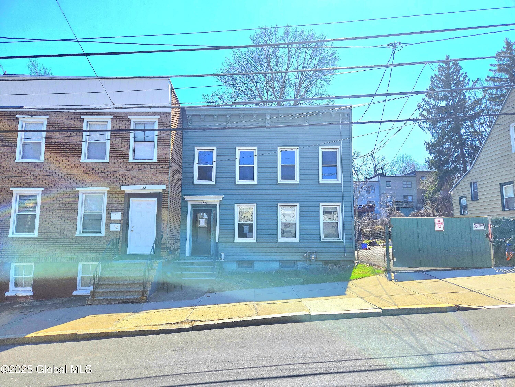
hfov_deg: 73.9
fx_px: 342
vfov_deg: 58.9
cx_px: 258
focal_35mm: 23
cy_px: 194
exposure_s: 1/3333
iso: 40
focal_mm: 5.4
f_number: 1.8
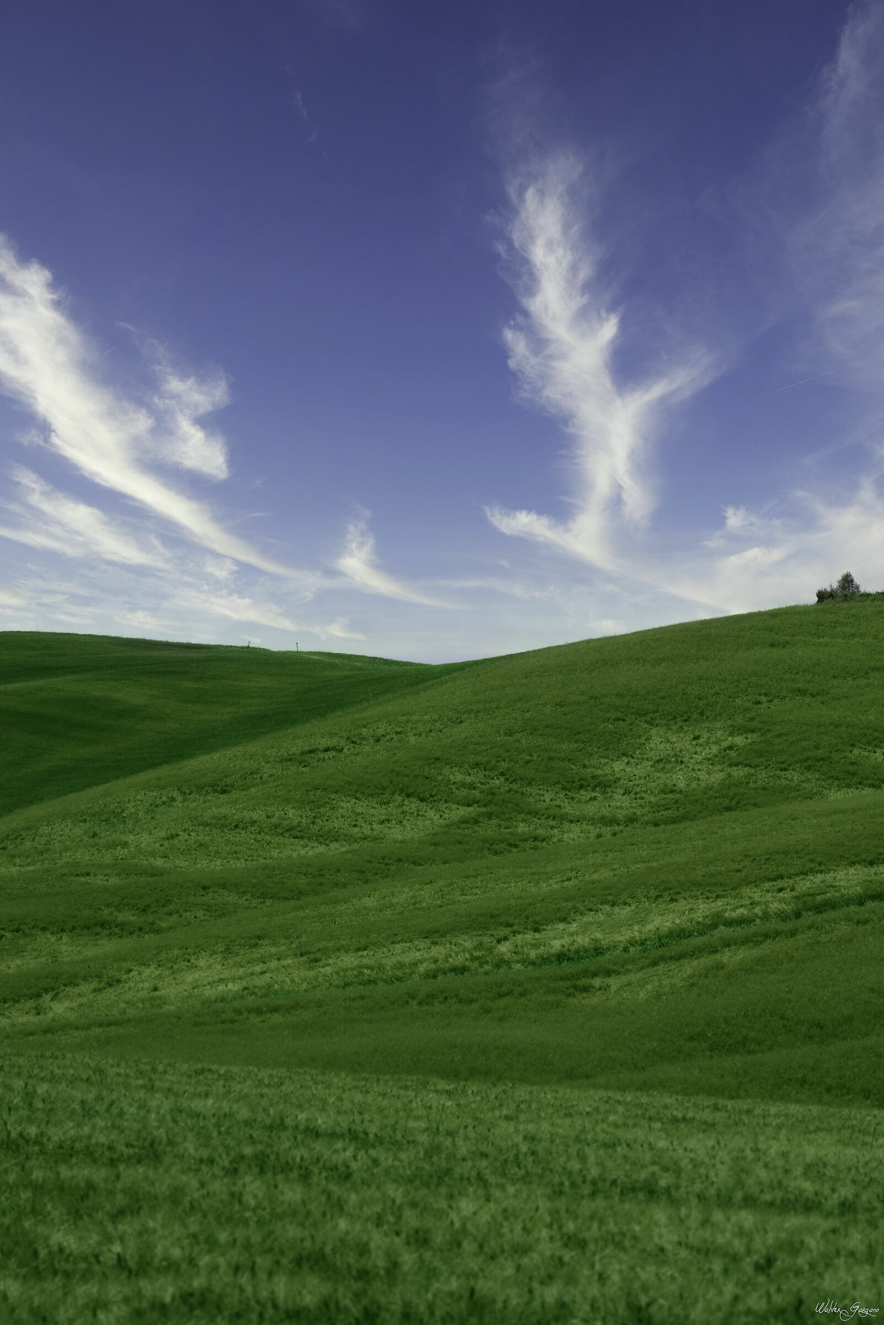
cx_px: 442
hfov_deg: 6.9
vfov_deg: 10.3
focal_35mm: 200
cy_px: 662
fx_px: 7360
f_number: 13
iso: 160
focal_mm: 200
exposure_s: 1/320
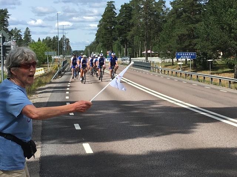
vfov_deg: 48.2
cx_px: 118
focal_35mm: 29
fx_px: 199
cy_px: 88
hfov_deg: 61.7
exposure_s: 1/1832
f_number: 2.2
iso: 25
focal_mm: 4.15
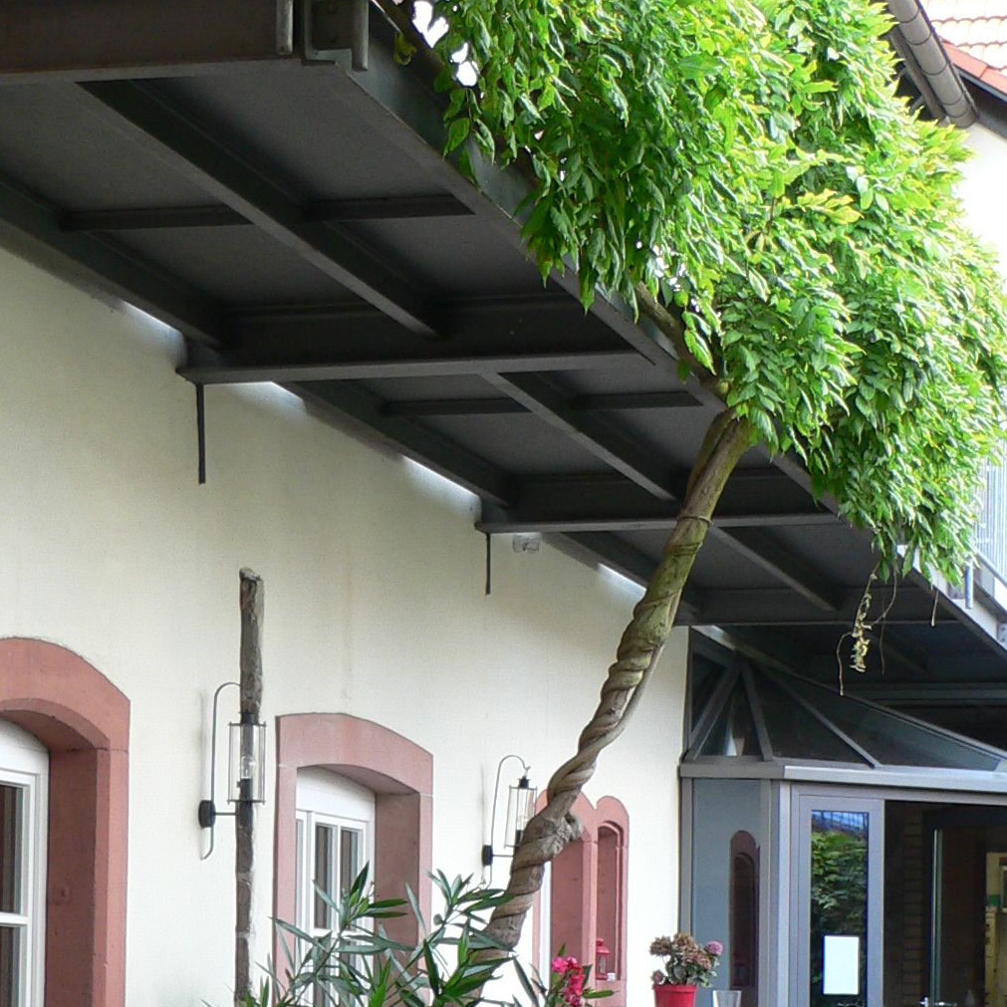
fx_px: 3423
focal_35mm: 104
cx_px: 513
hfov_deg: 16.7
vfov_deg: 16.6
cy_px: 858
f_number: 2.8
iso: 100
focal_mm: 7.7
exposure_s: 1/60
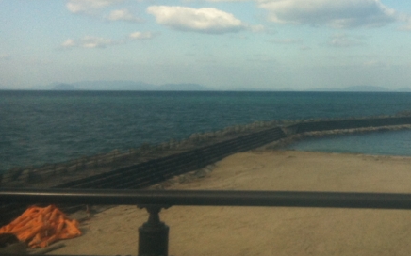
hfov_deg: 29.9
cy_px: 64
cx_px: 292
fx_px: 761
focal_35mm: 68
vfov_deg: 19.0
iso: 80
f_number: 2.8
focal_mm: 3.85
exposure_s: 1/1371
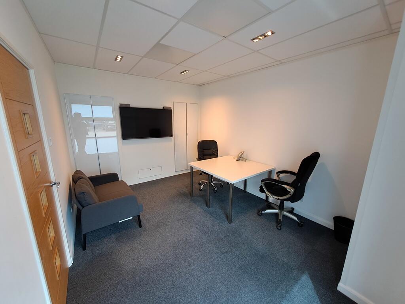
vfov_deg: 89.9
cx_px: 202
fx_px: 152
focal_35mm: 13
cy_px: 152
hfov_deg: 106.2
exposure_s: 1/50
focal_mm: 1.42
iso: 125
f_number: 2.2
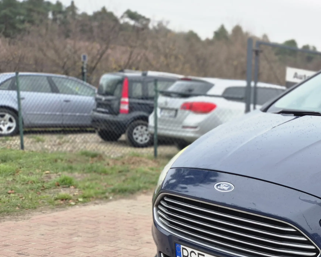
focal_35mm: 50
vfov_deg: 29.7
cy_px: 197
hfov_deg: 32.8
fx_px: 475
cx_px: 352
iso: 25
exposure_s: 1/285
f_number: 1.8
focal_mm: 5.4
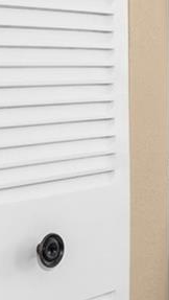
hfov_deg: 11.1
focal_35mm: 105
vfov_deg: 20.3
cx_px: 254
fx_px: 834
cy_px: 97
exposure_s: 1/8
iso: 320
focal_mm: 18
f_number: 8
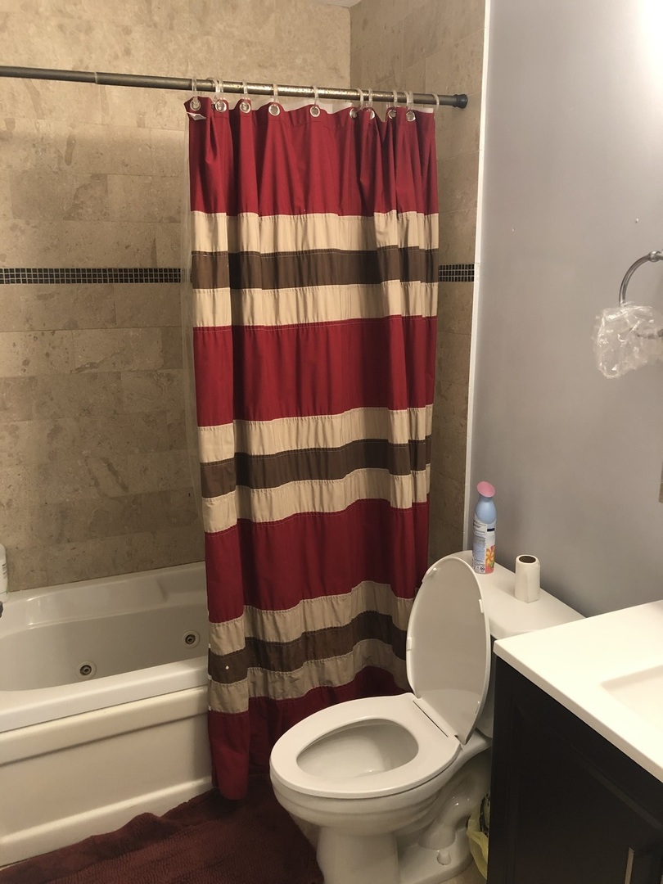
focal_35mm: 28
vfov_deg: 63.4
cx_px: 332
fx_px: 715
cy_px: 442
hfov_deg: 49.7
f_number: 1.8
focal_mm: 3.99
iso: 50
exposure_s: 1/15
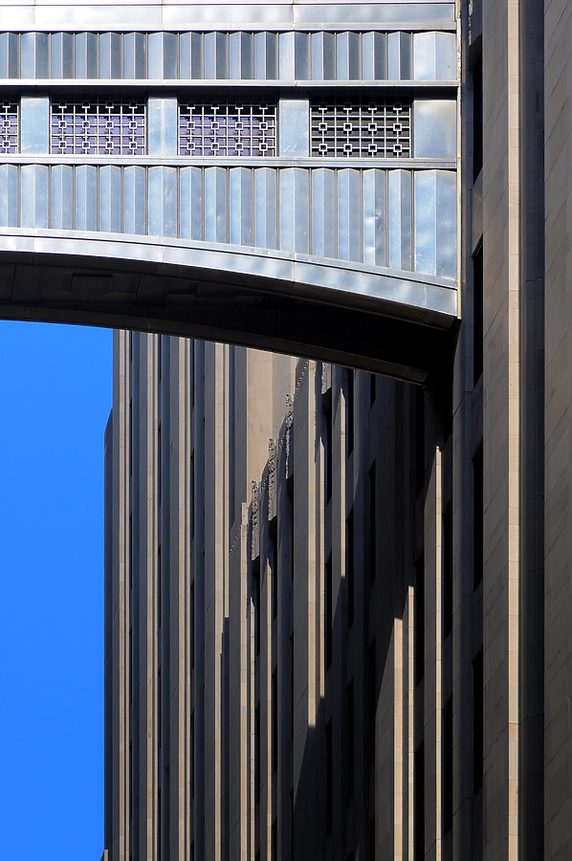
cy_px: 430
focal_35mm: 180
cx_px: 286
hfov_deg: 7.6
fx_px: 4300
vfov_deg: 11.4
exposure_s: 1/500
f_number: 9
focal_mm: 120
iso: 200
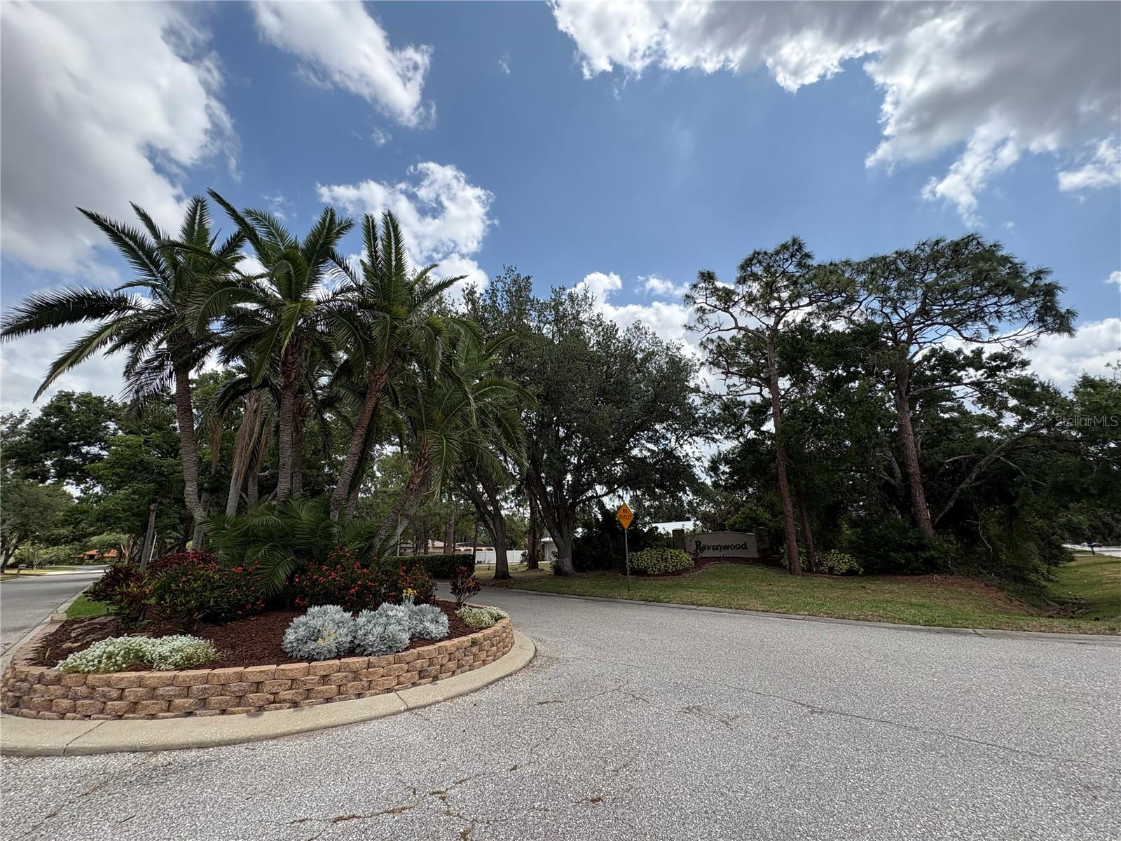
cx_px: 560
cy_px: 420
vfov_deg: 85.7
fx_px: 453
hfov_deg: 102.1
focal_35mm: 14
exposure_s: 1/1600
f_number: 2.2
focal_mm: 2.22
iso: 64
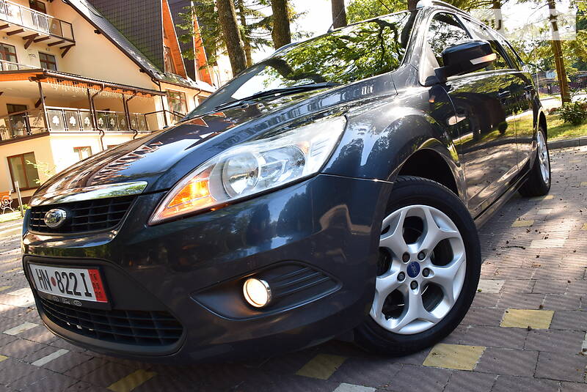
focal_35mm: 27
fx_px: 441
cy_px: 196
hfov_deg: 67.3
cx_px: 294
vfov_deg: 48.0
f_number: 8
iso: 400
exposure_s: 1/80
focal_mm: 18
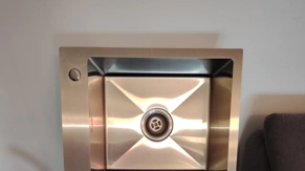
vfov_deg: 30.5
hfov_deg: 55.3
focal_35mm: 36
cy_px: 170
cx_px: 149
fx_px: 291
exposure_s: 1/33.3
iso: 588
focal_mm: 5.25
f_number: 1.75
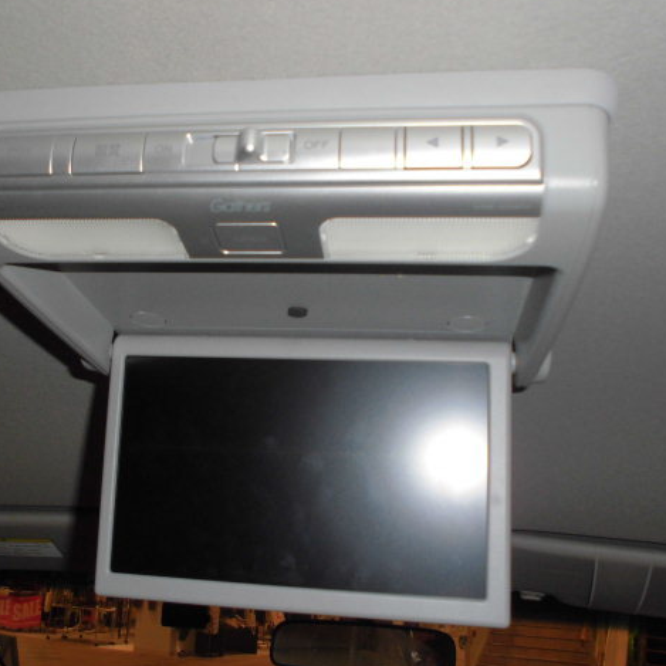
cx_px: 266
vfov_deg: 47.2
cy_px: 331
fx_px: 762
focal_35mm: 35
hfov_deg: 46.9
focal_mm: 5.3
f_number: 3.7
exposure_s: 1/60
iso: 100
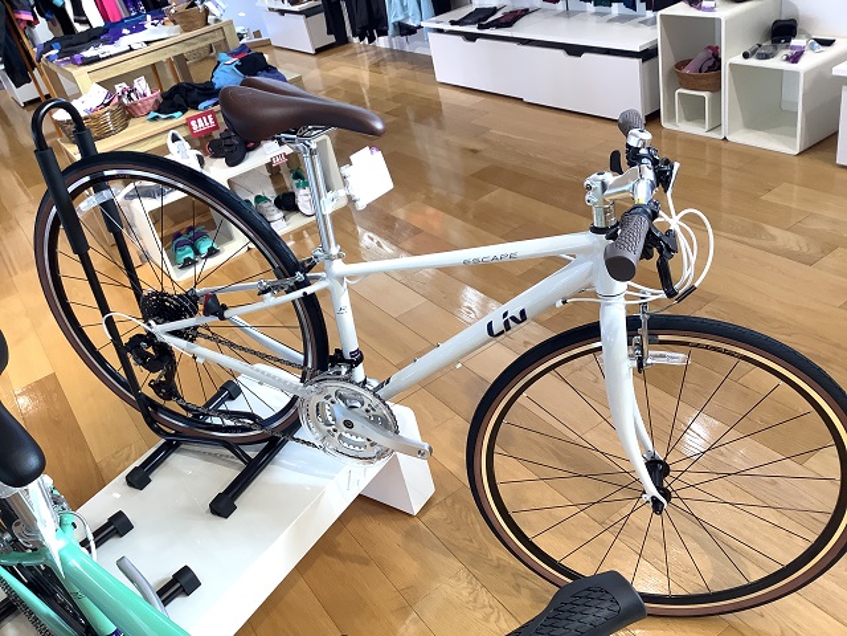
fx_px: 759
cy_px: 318
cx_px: 424
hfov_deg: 58.4
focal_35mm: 31
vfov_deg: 45.4
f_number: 2.4
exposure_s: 1/120
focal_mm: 3.3
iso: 80
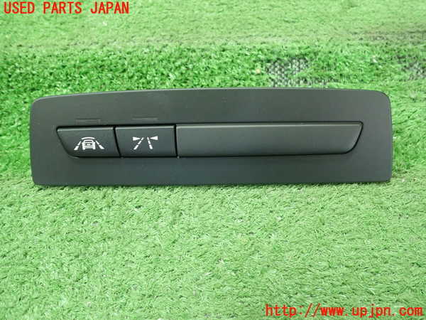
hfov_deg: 60.0
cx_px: 213
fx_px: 369
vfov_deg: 46.8
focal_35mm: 30
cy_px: 160
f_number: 2.3
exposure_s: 1/125
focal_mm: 5.5
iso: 640
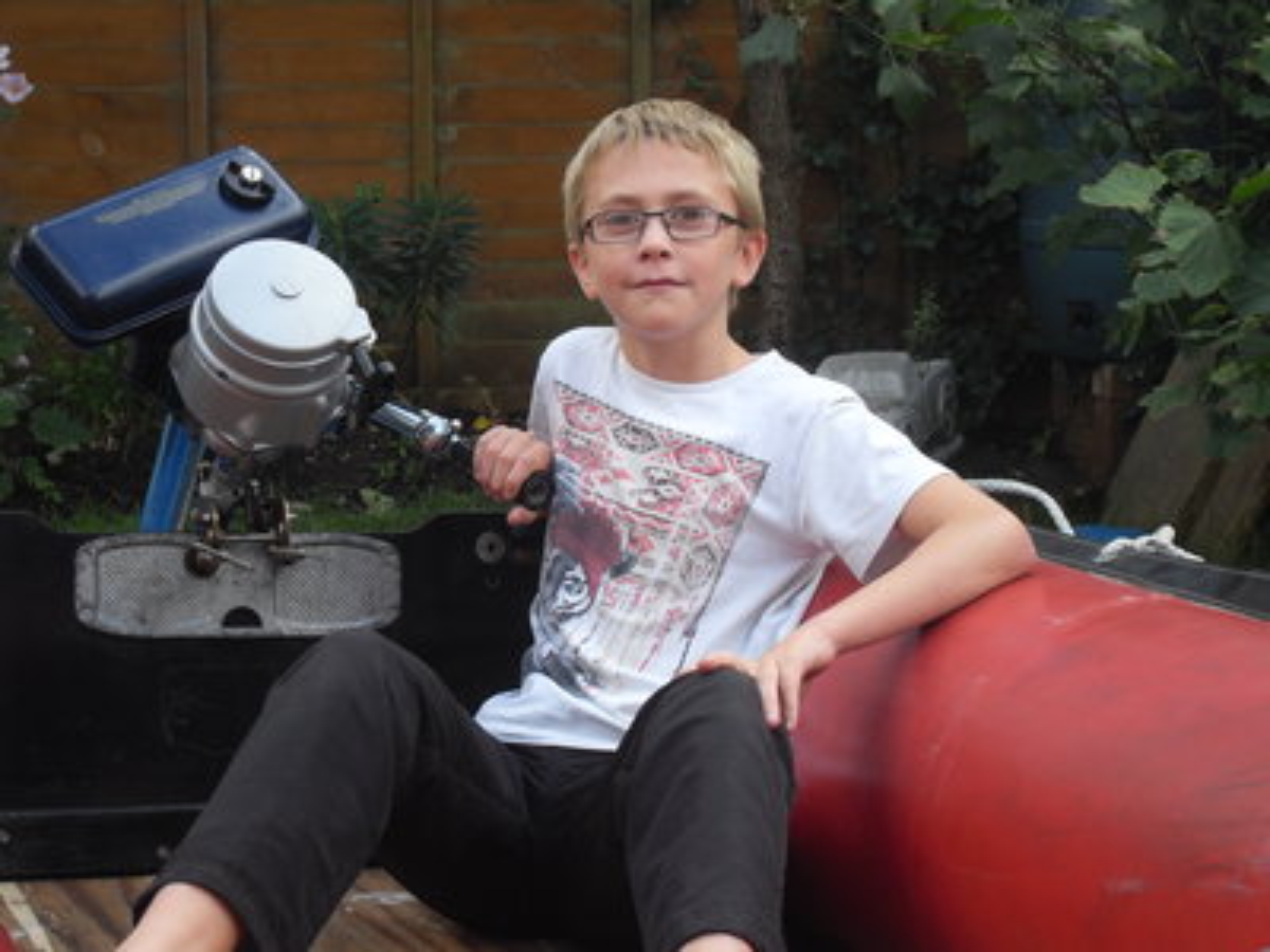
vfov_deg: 18.7
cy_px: 476
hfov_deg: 24.7
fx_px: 2898
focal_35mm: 79
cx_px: 635
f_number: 4.4
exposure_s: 1/90
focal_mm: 13.5
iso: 100
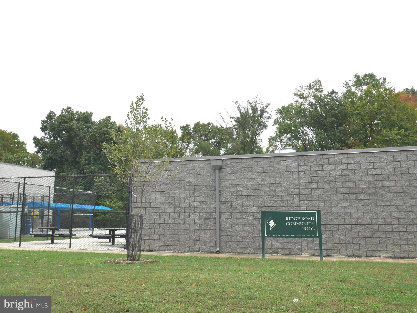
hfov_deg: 56.8
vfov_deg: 44.2
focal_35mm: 32
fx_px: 386
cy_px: 156
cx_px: 208
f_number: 6.3
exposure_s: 1/320
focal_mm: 16
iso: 200
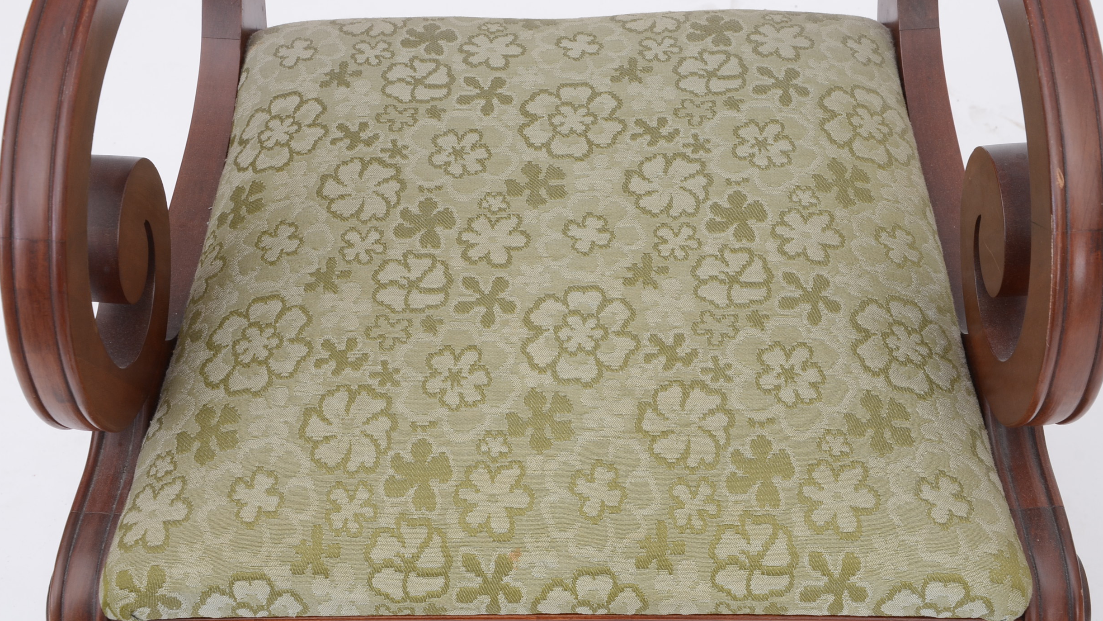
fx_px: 2223
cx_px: 555
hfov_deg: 27.9
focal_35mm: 76
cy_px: 322
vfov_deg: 15.9
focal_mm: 48
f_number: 10
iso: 250
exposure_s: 1/100
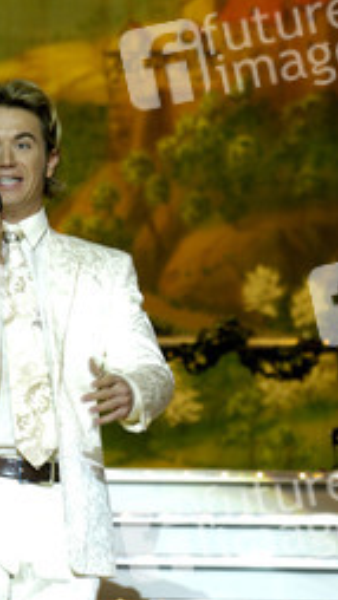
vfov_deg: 6.7
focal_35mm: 322
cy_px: 409
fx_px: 5127
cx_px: 26
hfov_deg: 3.8
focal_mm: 130
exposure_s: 1/125
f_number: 2.8
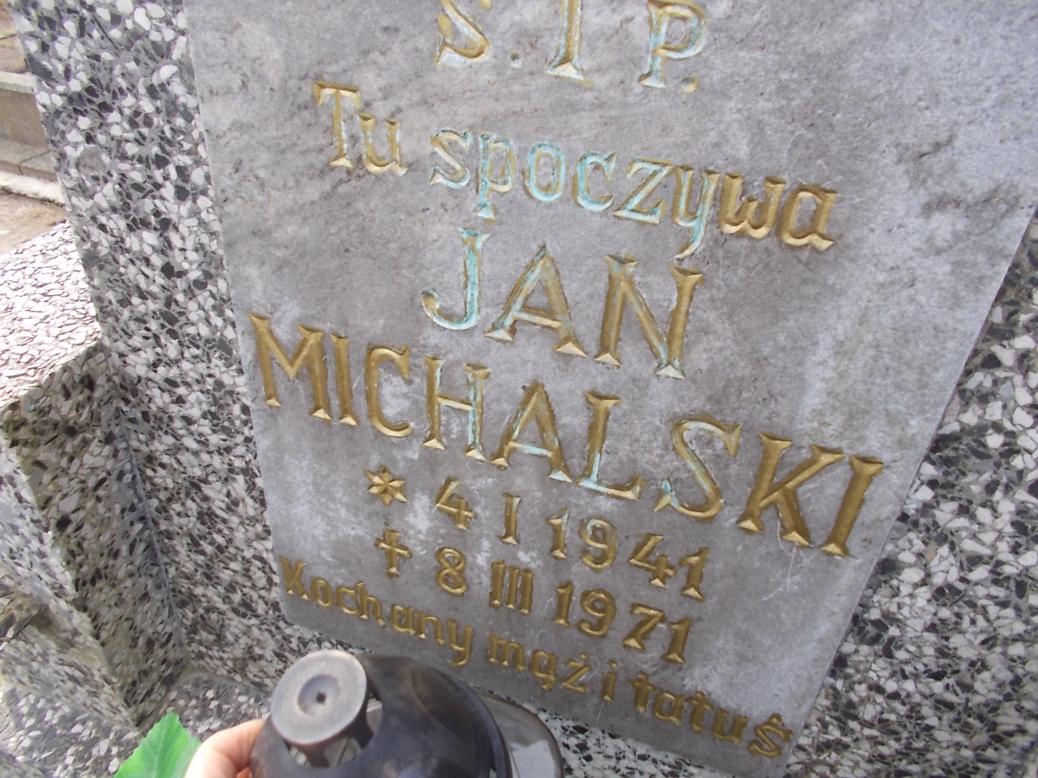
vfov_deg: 53.1
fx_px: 780
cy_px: 389
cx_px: 519
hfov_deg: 67.3
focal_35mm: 26
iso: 80
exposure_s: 1/160
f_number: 3.2
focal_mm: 4.6
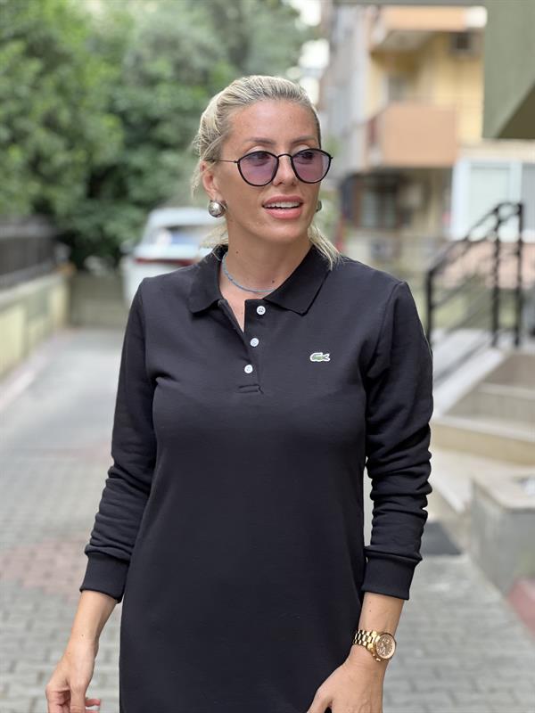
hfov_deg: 19.1
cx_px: 268
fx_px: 1587
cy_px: 356
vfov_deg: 25.3
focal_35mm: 77
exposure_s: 1/121
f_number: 2.8
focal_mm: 9
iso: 125
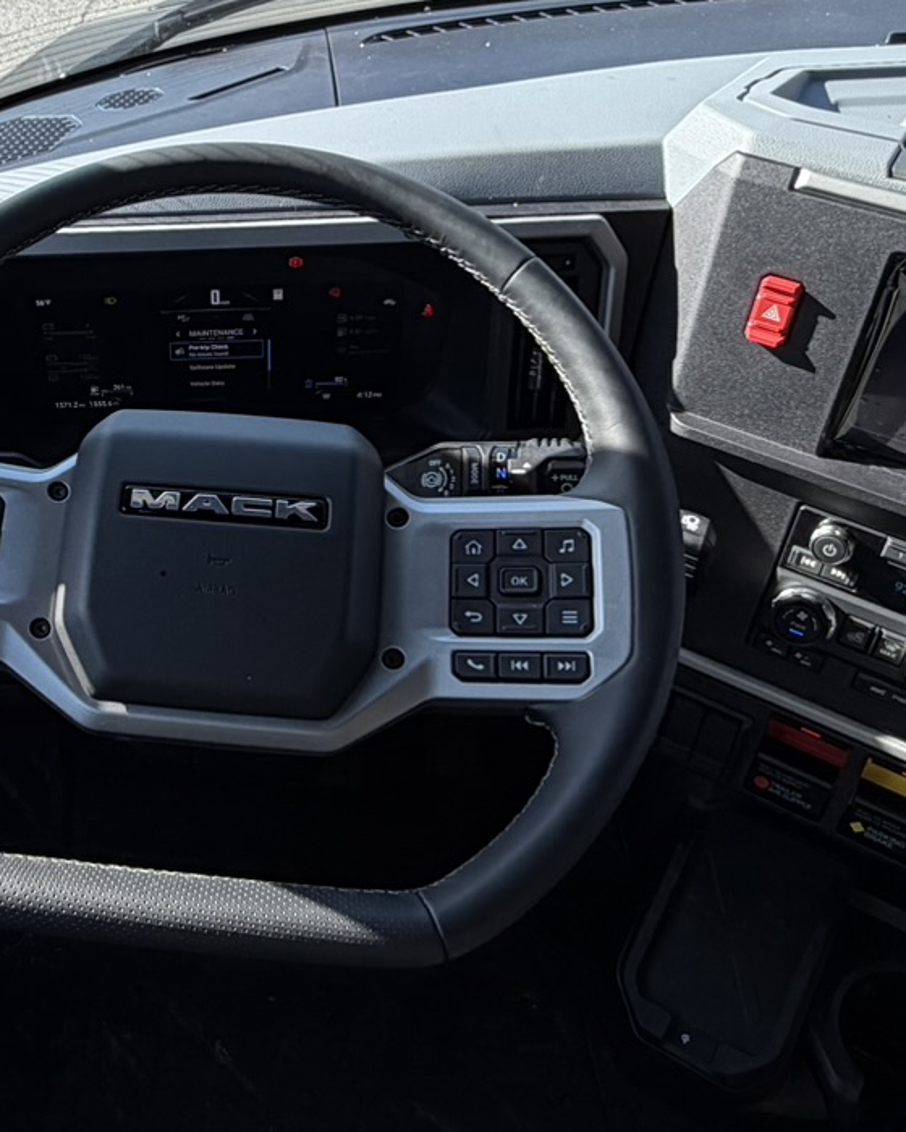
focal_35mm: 40
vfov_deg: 45.3
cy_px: 414
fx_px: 1341
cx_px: 178
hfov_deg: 36.1
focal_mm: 2.22
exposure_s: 1/329
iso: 50
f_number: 2.2
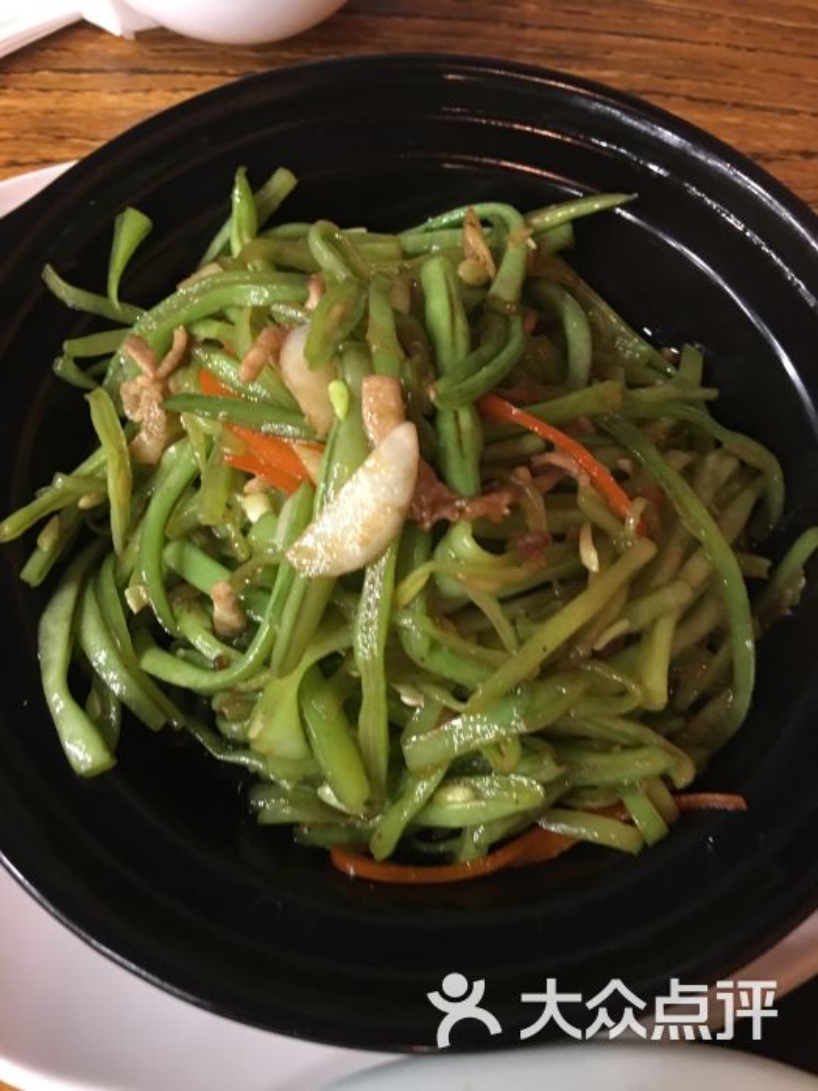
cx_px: 409
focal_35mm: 29
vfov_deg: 61.7
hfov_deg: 48.2
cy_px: 546
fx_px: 914
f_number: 2.2
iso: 100
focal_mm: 4.15
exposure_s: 1/4
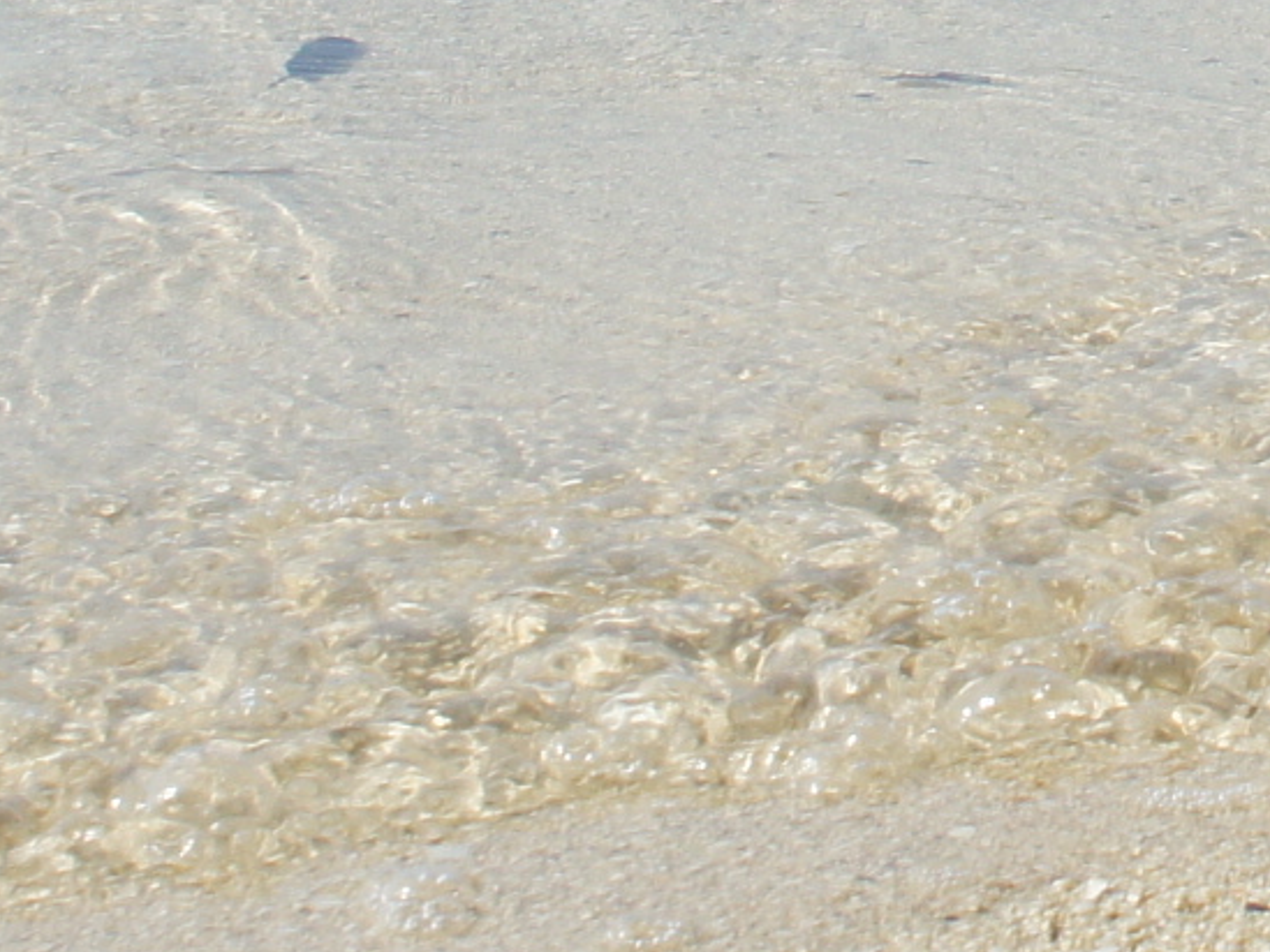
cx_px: 1698
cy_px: -702
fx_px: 5798
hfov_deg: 12.1
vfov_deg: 9.0
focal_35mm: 158
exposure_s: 1/250
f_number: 11
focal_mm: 18
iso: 200
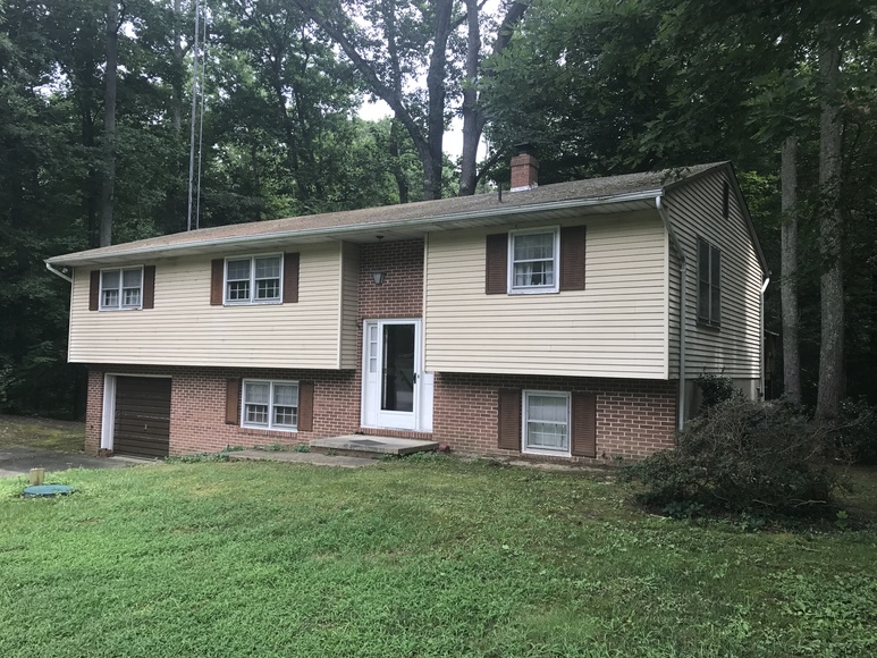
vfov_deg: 49.8
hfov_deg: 63.4
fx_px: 709
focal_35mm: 28
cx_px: 438
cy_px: 329
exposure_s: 1/407
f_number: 1.8
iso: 20
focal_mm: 3.99
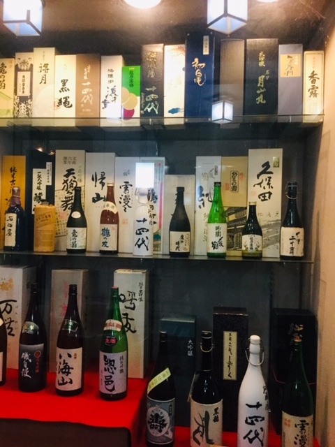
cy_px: 224
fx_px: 400
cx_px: 168
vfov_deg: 58.4
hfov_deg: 45.4
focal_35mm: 31
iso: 200
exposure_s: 1/20
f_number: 2.4
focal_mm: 3.3
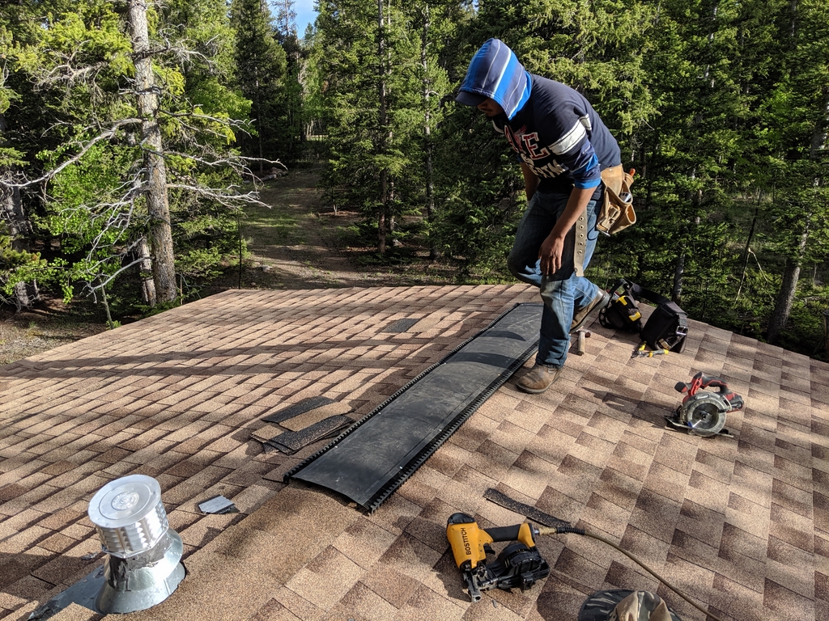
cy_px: 310
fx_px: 647
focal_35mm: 27
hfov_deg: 65.3
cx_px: 414
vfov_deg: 51.4
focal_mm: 4.44
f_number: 1.8
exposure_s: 1/1381
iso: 47
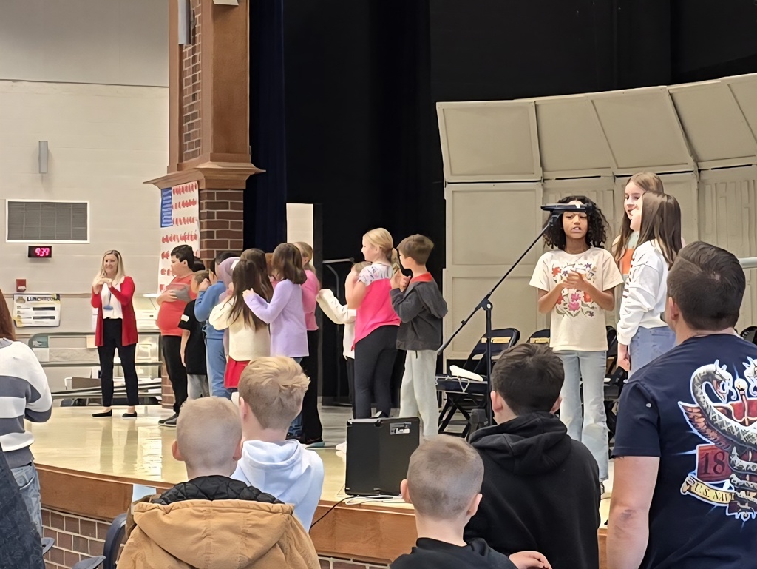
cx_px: 378
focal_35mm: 23
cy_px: 284
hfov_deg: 73.9
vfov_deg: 58.9
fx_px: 503
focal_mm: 6.3
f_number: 1.7
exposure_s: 1/120
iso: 640
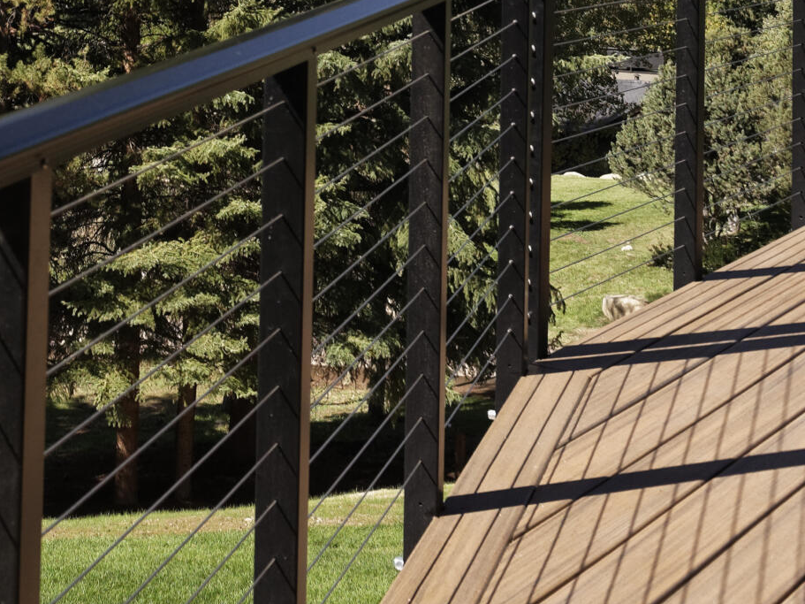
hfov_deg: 22.8
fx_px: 1767
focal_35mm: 76
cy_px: -208
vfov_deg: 18.0
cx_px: -252
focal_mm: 24
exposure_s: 1/400
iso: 320
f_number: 7.1
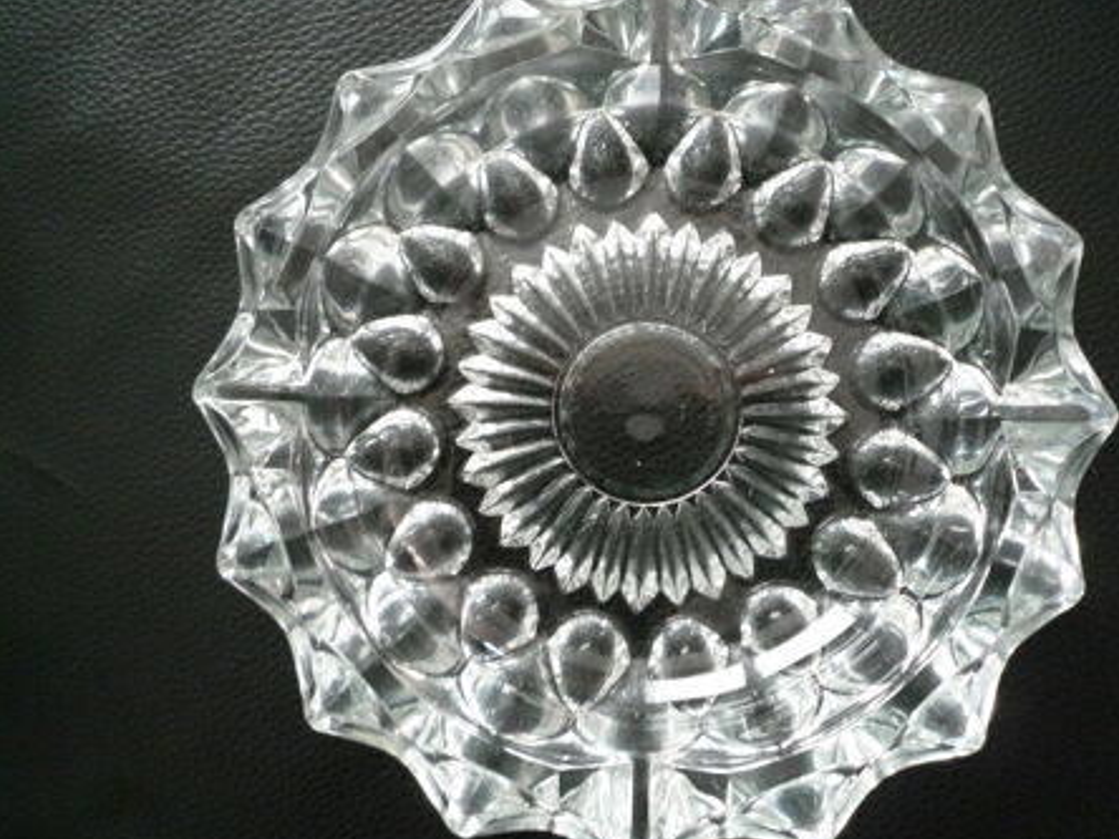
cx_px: 597
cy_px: 403
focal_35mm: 27
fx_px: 873
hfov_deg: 65.3
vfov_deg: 51.3
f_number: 2.8
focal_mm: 4.4
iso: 320
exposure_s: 1/30
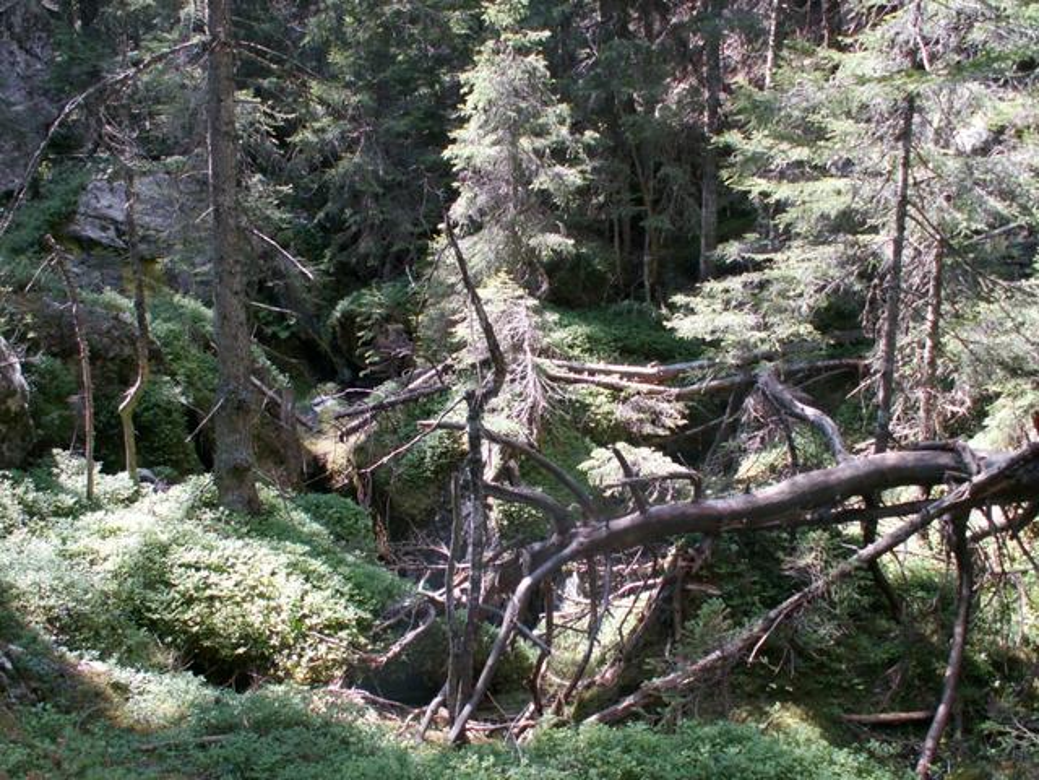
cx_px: 520
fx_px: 1051
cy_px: 390
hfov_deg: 52.6
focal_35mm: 35
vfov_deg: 40.7
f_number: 2.8
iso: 50
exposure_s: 1/60
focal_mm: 5.86
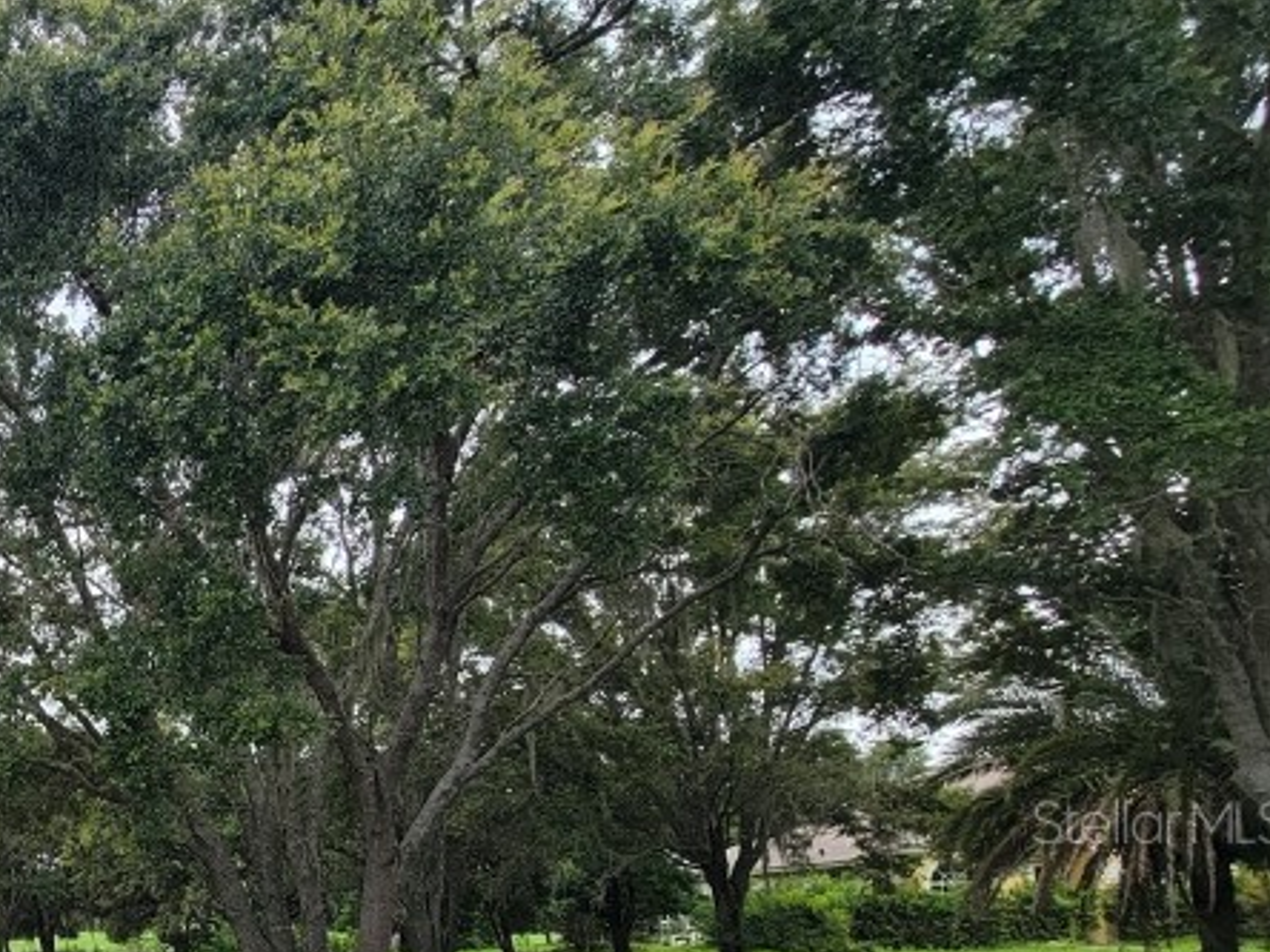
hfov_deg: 44.0
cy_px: 820
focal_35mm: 30
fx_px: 1101
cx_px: -163
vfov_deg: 43.5
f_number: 2.2
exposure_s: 1/722
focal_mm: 2.2
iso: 50
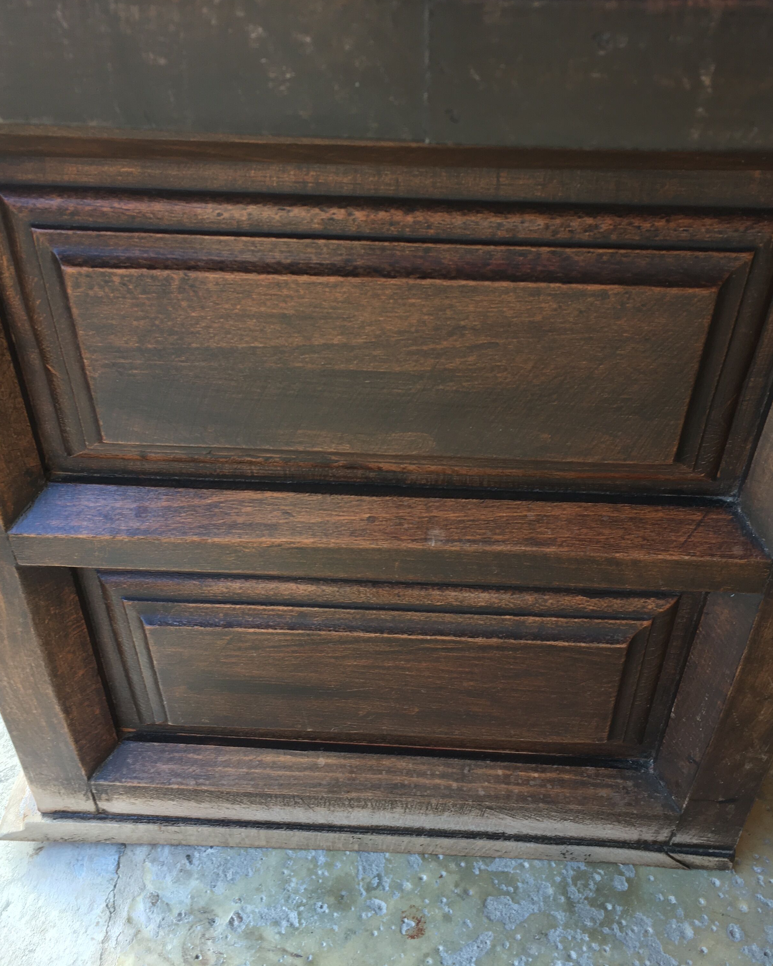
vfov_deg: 47.9
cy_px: 483
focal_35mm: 38
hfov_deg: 39.2
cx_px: 369
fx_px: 1087
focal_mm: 4.15
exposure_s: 1/50
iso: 25
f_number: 2.2
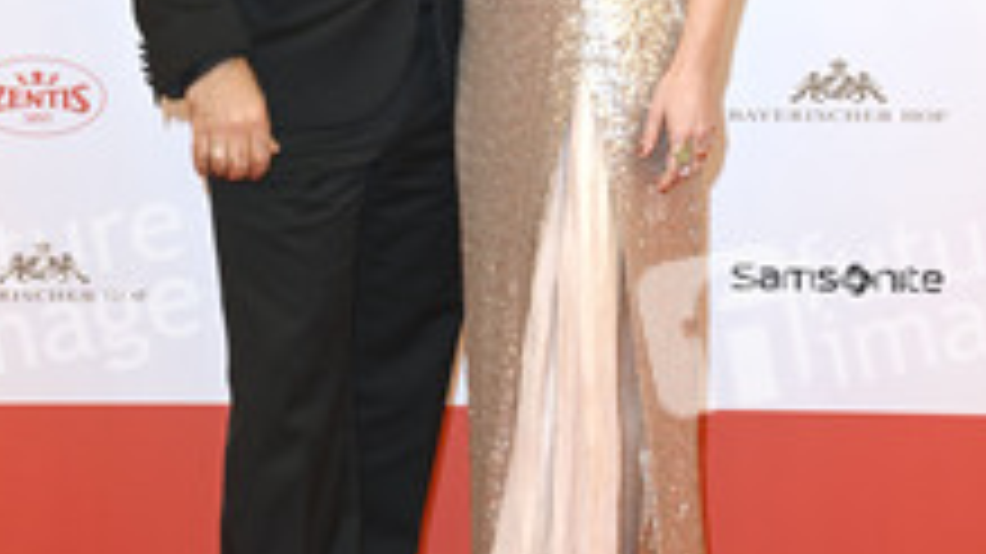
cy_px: 86
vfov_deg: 11.5
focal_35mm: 105
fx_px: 2744
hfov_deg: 20.4
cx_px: 459
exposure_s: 1/200
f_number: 7.1
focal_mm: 55
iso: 640
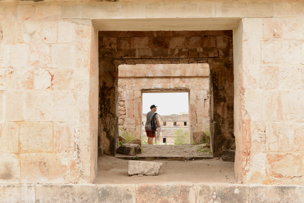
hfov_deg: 39.6
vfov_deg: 27.0
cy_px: 102
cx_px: 152
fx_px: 422
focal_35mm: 50
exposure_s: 1/800
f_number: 1.8
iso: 1000
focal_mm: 50
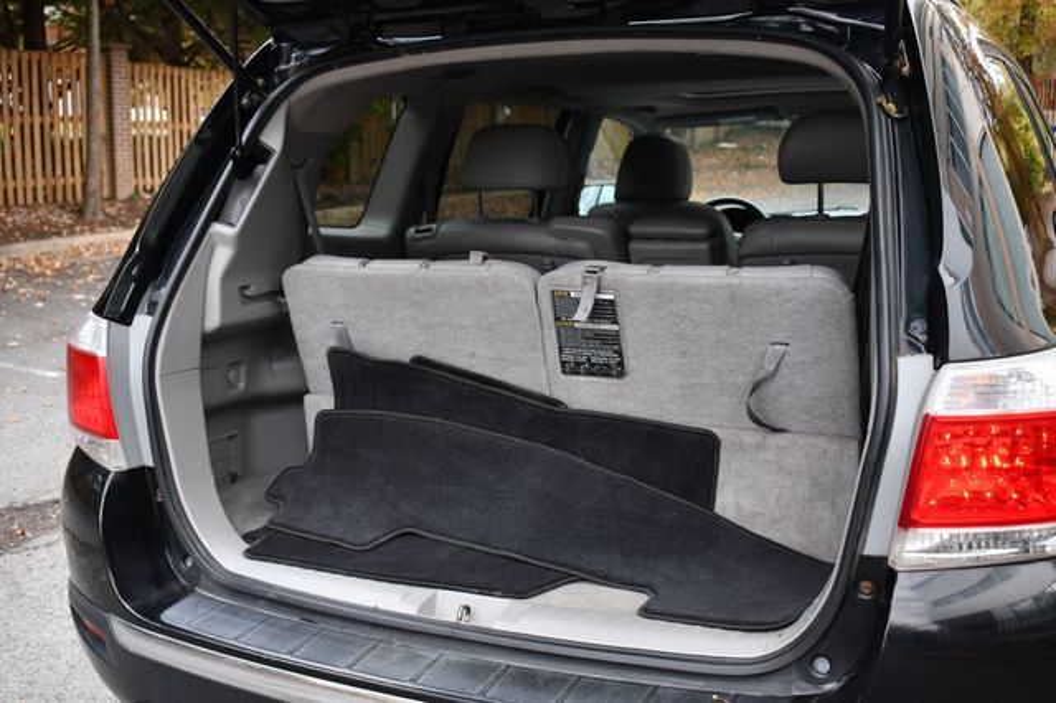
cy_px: 352
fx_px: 1143
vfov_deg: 34.2
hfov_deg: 49.6
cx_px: 528
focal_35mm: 39
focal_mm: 26
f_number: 4.5
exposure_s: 1/250
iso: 400
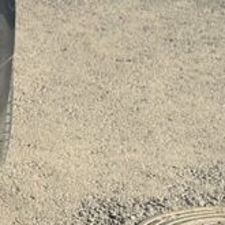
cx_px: -350
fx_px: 1941
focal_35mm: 264
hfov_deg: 6.3
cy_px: -89
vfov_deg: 6.6
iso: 80
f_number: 1.78
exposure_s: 1/1517
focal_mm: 6.86
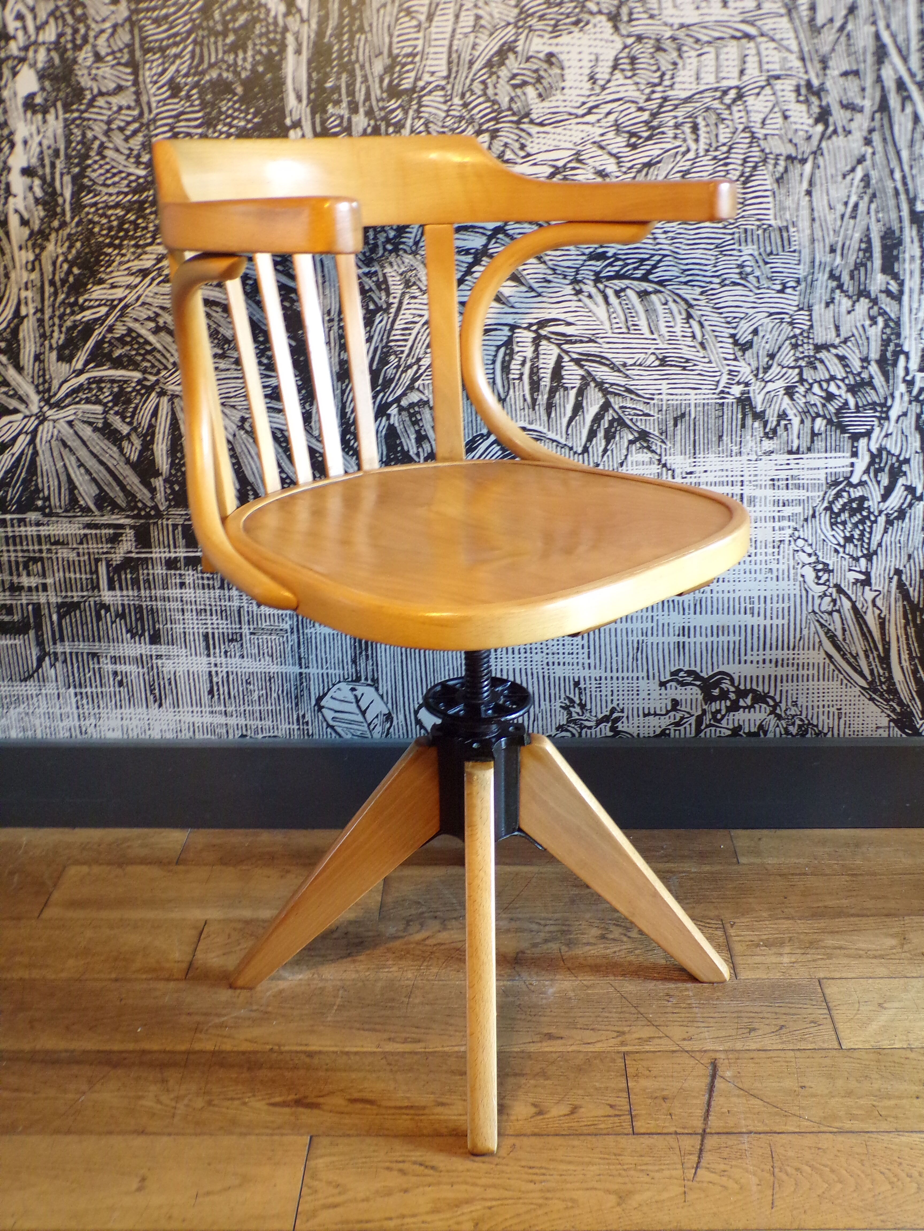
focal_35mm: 37
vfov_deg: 50.1
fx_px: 1317
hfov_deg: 38.7
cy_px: 616
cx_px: 462
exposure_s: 1/17
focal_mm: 6.6
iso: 275
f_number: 3.3
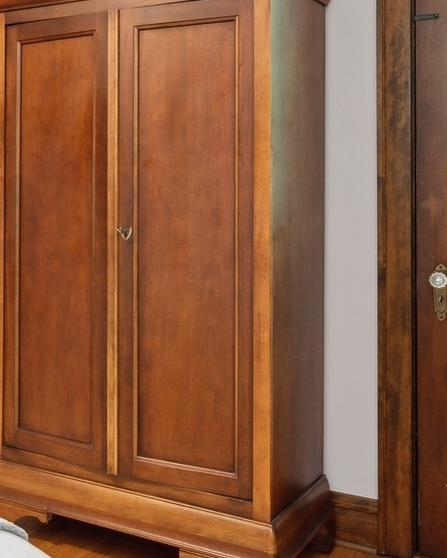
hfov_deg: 27.3
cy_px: 189
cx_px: -87
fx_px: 810
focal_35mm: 49
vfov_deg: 37.6
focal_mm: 12
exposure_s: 1/5
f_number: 8
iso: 250
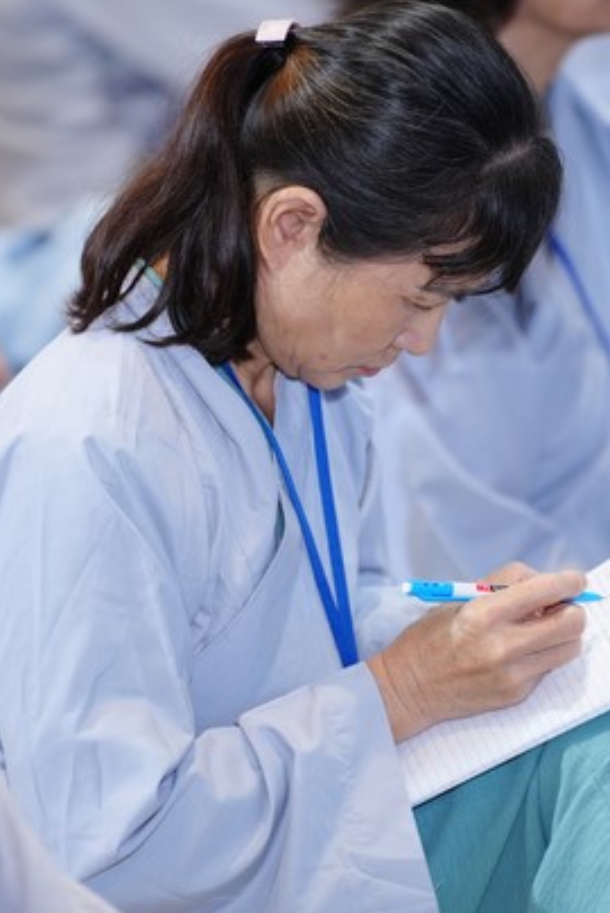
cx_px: 332
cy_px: 485
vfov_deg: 8.5
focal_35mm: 241
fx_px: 6114
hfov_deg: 5.7
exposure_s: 1/125
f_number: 2.8
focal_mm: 150
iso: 1600
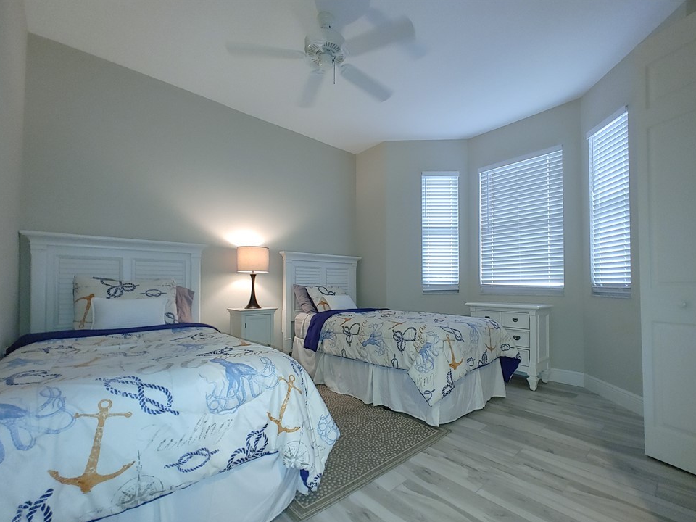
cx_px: 357
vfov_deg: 78.0
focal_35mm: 16
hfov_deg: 94.5
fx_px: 322
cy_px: 276
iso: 200
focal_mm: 1.78
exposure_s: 1/15
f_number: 1.9
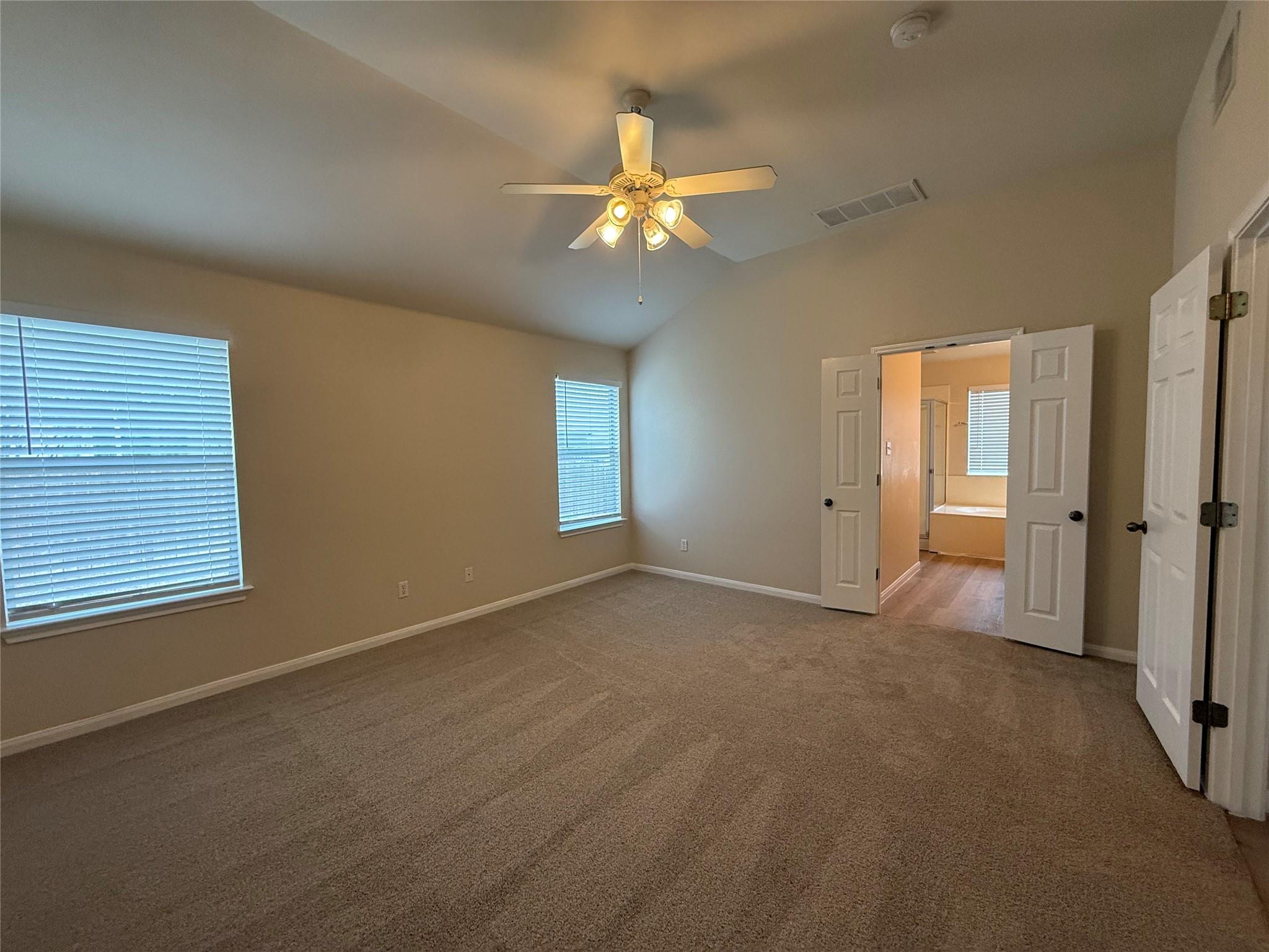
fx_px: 513
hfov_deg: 102.1
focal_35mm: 14
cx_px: 634
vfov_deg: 85.7
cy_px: 476
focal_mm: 2.22
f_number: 2.2
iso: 250
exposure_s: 1/120
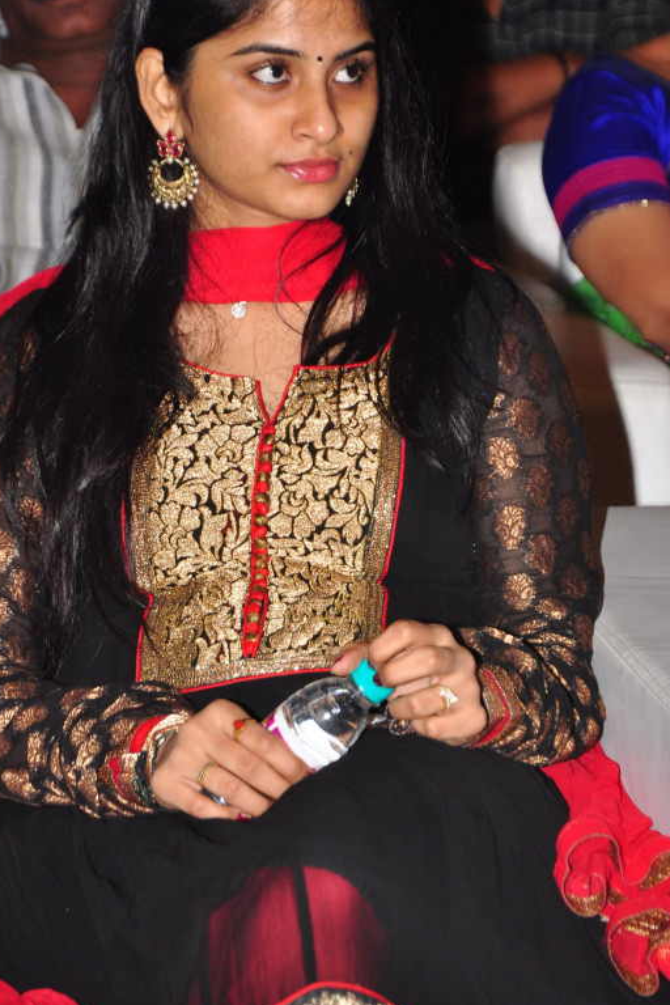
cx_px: 361
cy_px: 500
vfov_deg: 9.8
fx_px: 5853
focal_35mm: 210
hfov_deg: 6.6
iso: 400
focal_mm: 105
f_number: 5.6
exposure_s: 1/100
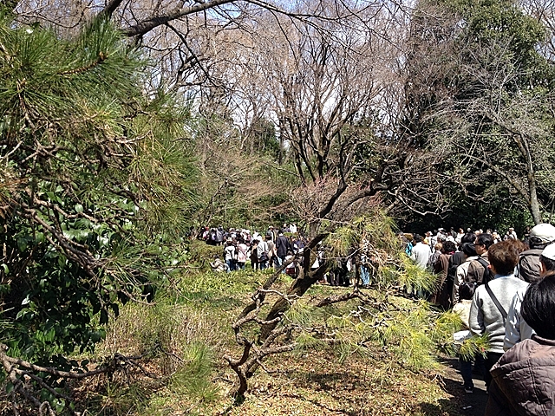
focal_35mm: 35
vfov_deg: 40.7
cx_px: 278
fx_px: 561
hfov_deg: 52.6
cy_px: 208
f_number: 2.4
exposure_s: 1/552
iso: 64
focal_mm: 4.28
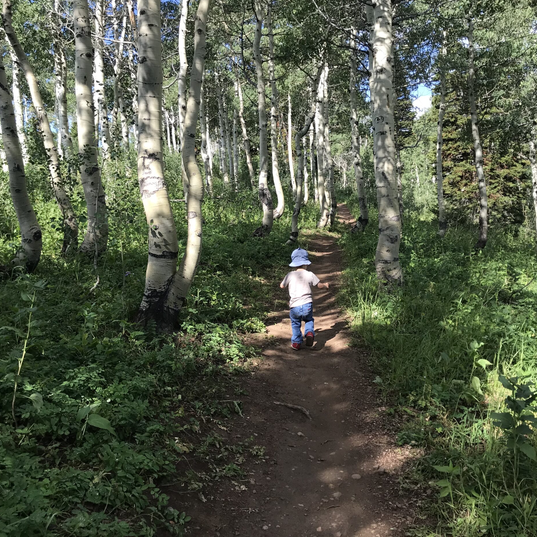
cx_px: 274
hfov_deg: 48.4
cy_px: 261
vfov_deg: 48.4
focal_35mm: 34
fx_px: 597
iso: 20
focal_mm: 3.99
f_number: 1.8
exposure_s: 1/694
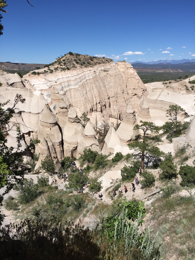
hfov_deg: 48.2
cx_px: 98
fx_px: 218
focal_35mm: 29
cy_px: 130
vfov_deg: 61.7
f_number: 2.2
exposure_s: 1/3968
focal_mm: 4.15
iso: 32
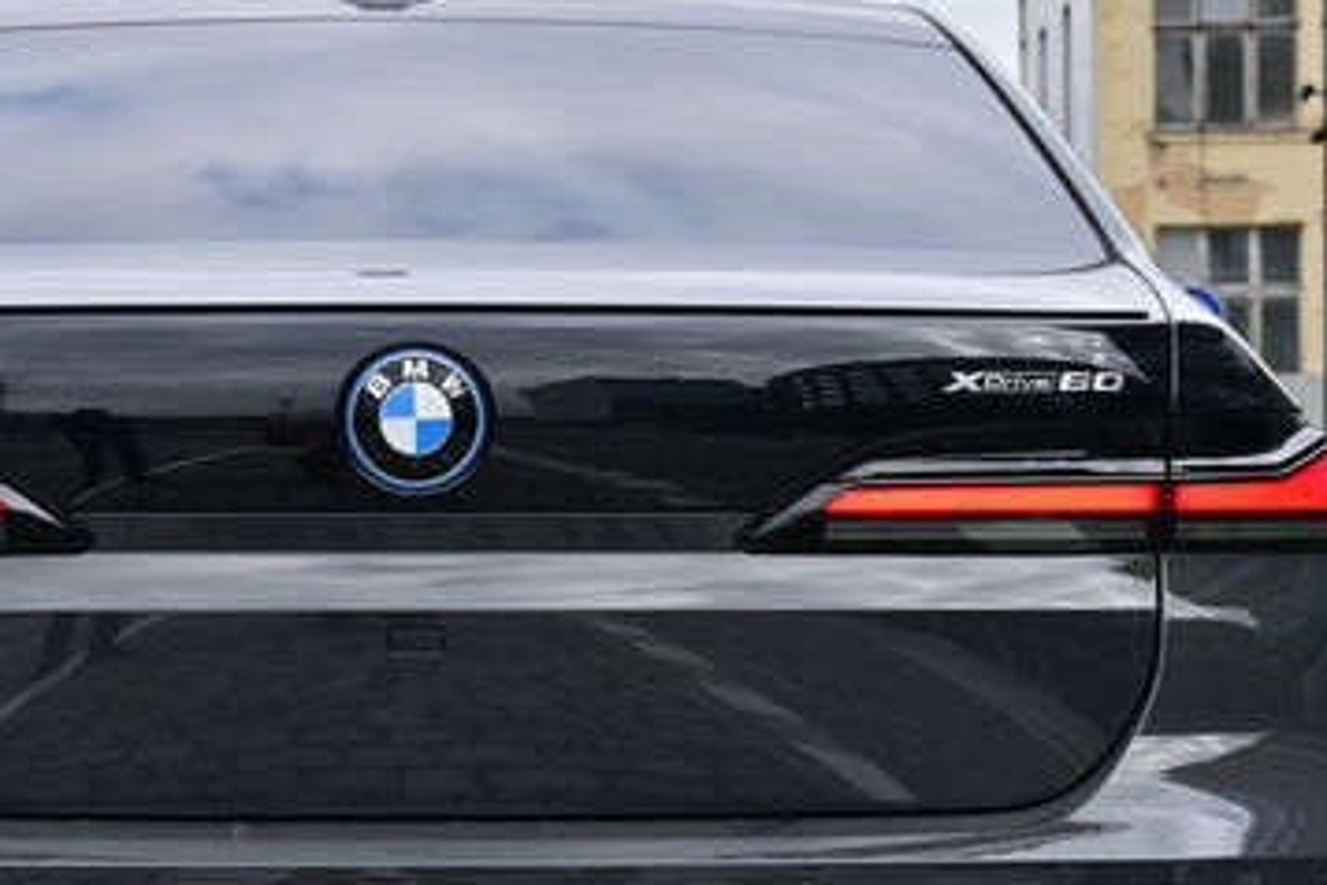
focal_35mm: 139
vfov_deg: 9.8
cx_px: 468
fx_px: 5123
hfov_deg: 14.7
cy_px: 695
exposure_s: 1/200
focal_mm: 40
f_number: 7.1
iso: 100
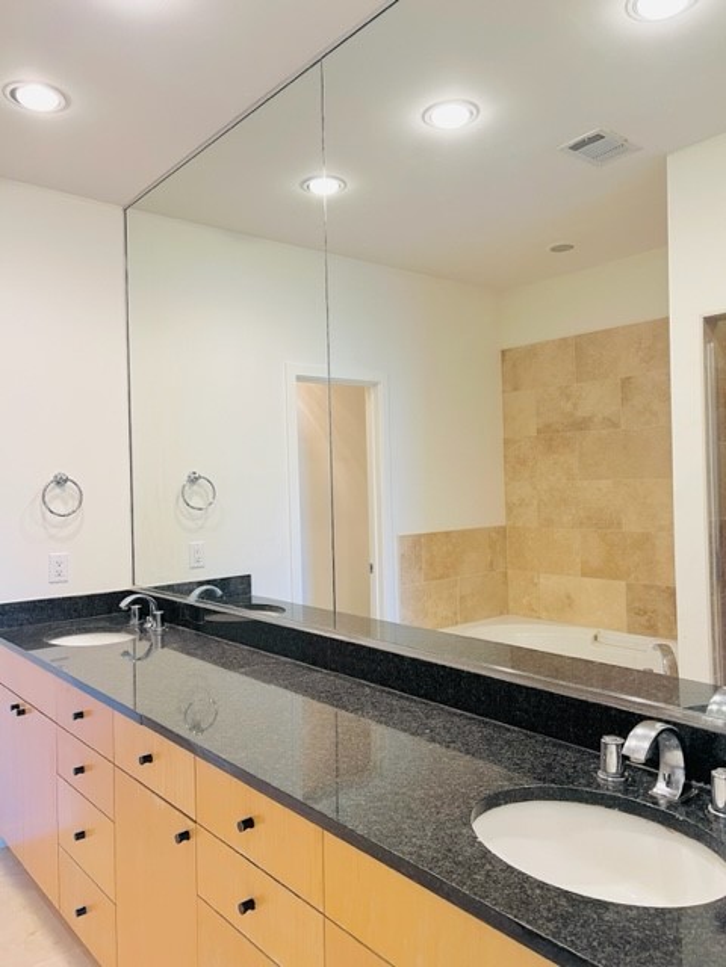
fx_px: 727
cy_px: 484
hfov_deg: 53.1
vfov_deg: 67.3
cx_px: 363
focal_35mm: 26
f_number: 1.5
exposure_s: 1/60
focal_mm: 5.7
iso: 80
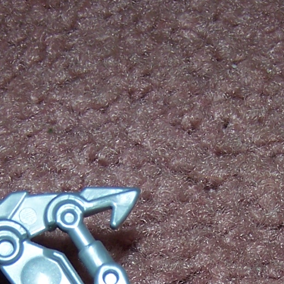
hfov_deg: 13.2
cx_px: 177
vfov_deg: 12.8
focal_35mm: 132
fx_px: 1225
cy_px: 357
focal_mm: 6.7
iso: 80
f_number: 2.8
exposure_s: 1/45
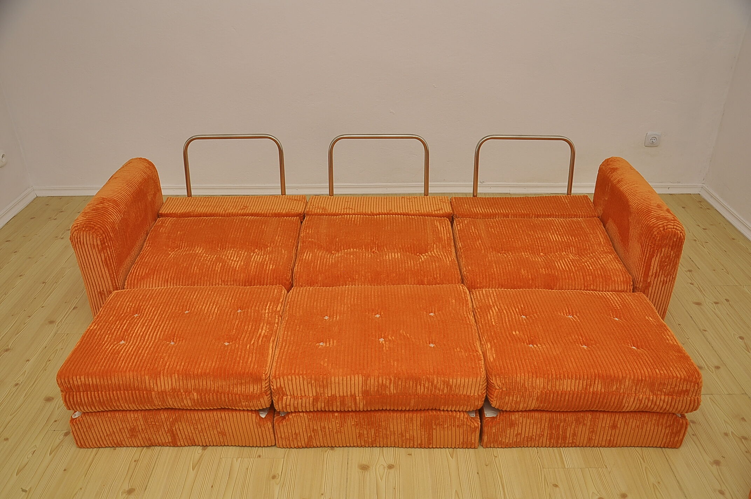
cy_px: 250
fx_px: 656
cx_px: 376
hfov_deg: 59.6
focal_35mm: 32
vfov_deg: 41.6
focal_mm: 21
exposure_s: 1/200
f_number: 5
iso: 200
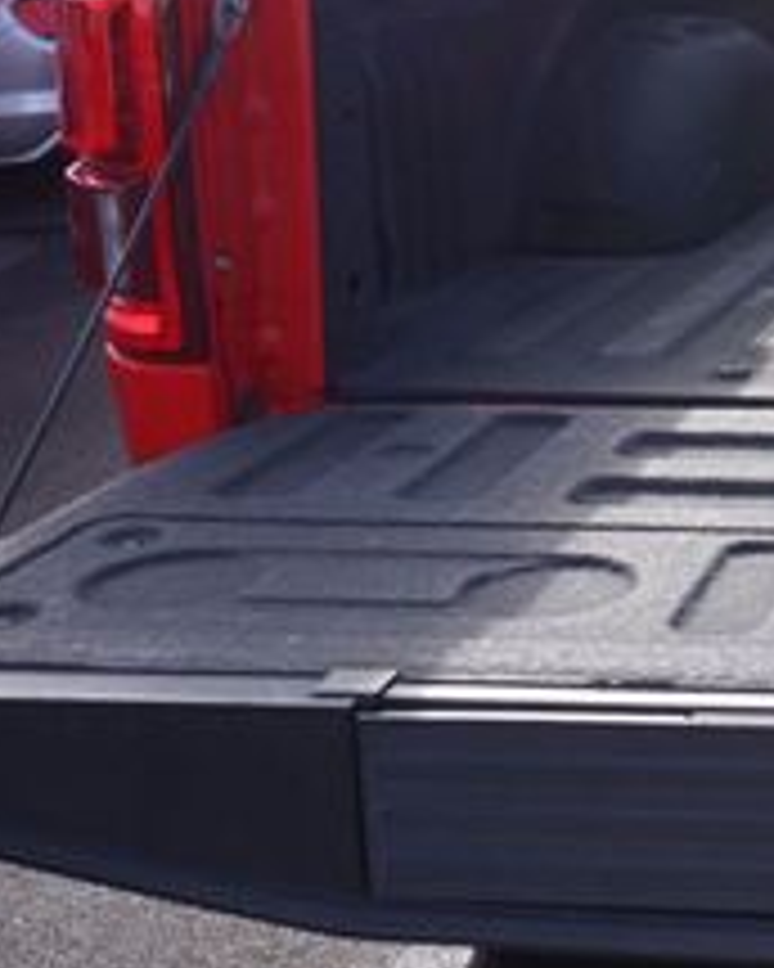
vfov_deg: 27.8
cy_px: 221
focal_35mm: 67
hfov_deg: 19.1
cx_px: 1260
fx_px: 1918
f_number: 9
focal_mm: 16
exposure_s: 1/80
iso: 100
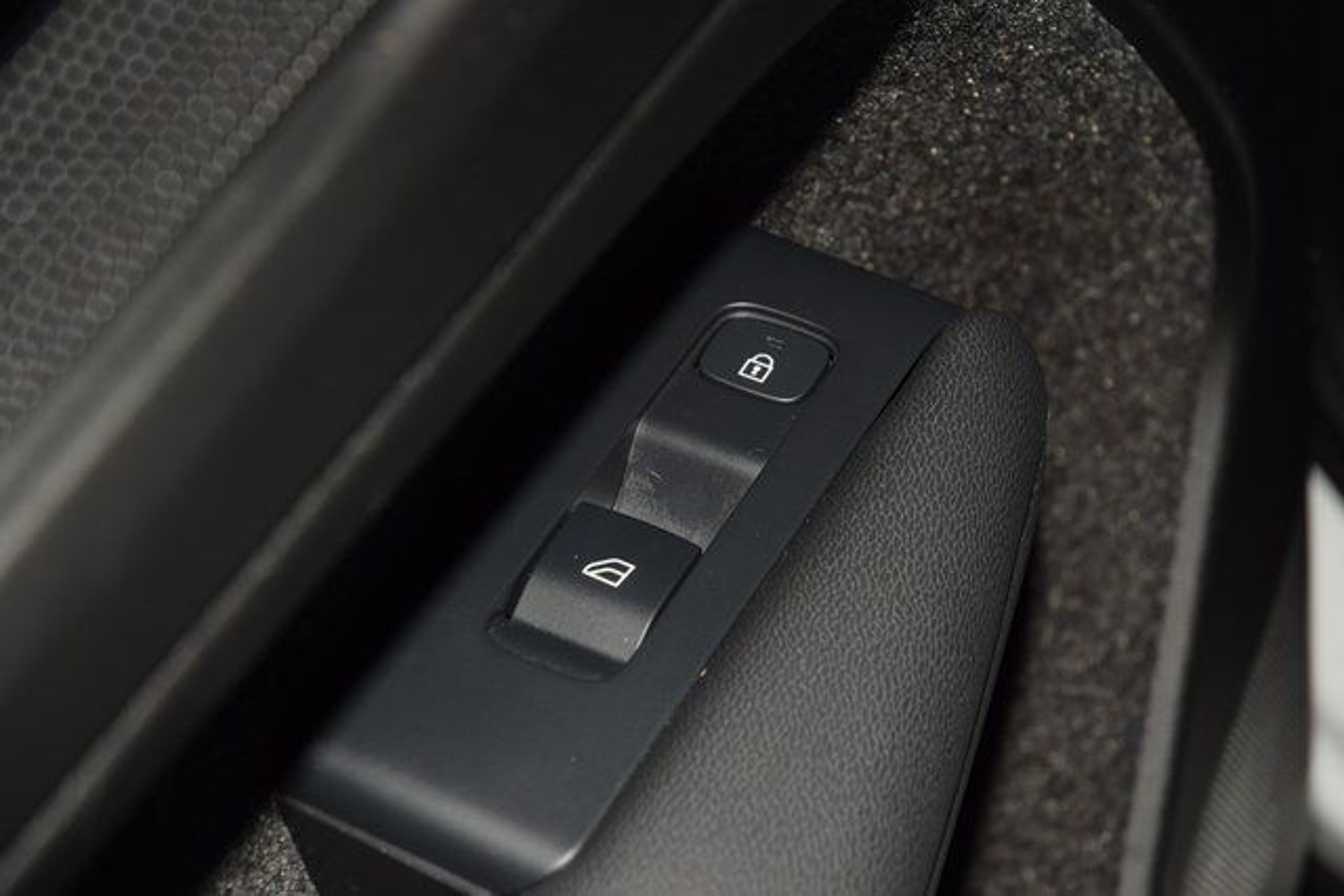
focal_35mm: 105
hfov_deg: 19.5
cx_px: 672
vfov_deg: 13.0
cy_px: 448
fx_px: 3921
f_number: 8
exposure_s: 1/125
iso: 100
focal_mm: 70
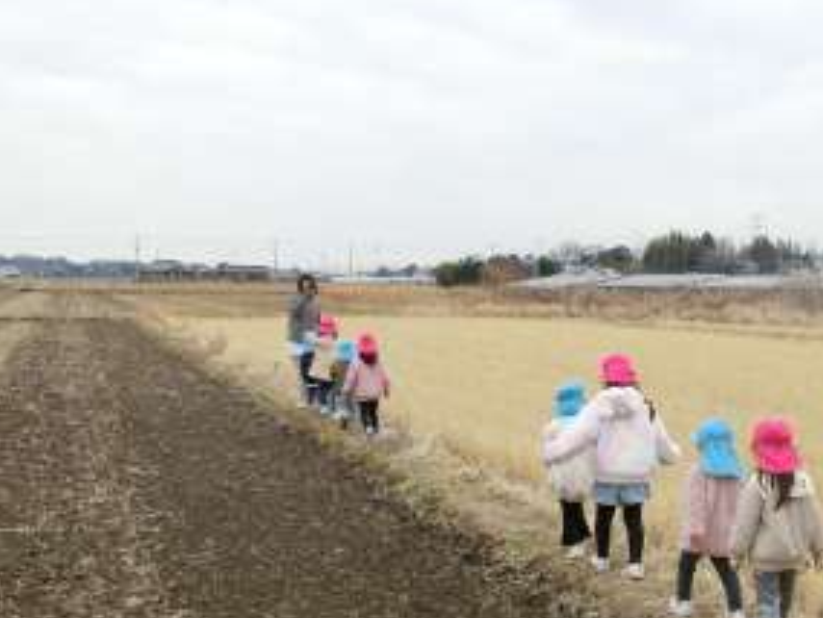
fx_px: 1570
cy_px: 582
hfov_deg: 28.2
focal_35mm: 66
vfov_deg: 21.7
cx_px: 749
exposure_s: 1/250
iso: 80
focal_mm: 5.2
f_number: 3.7
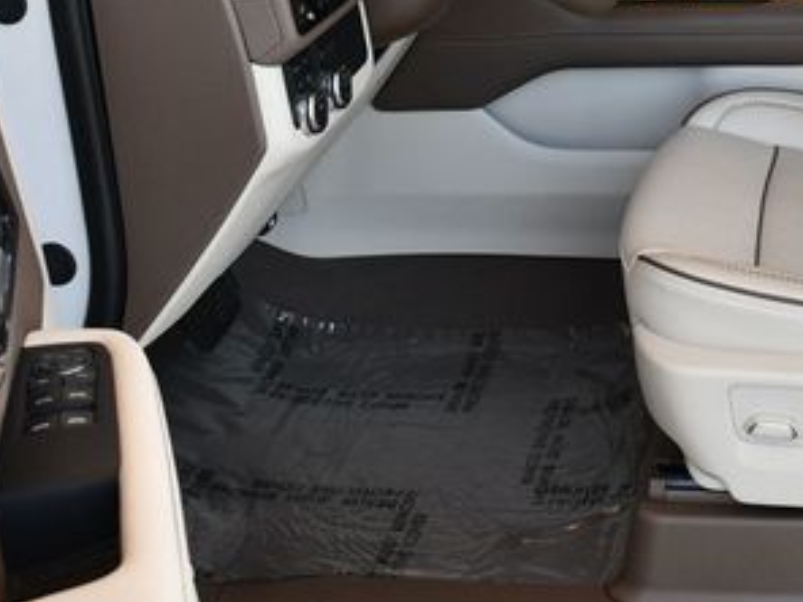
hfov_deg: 25.5
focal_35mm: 75
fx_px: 1740
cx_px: 657
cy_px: 49
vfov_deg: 19.3
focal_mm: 18
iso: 400
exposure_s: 1/250
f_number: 4
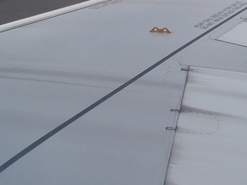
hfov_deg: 21.5
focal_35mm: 86
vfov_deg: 16.7
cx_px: 278
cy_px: -13
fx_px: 614
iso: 64
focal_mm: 5.85
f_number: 2.8
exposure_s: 1/250
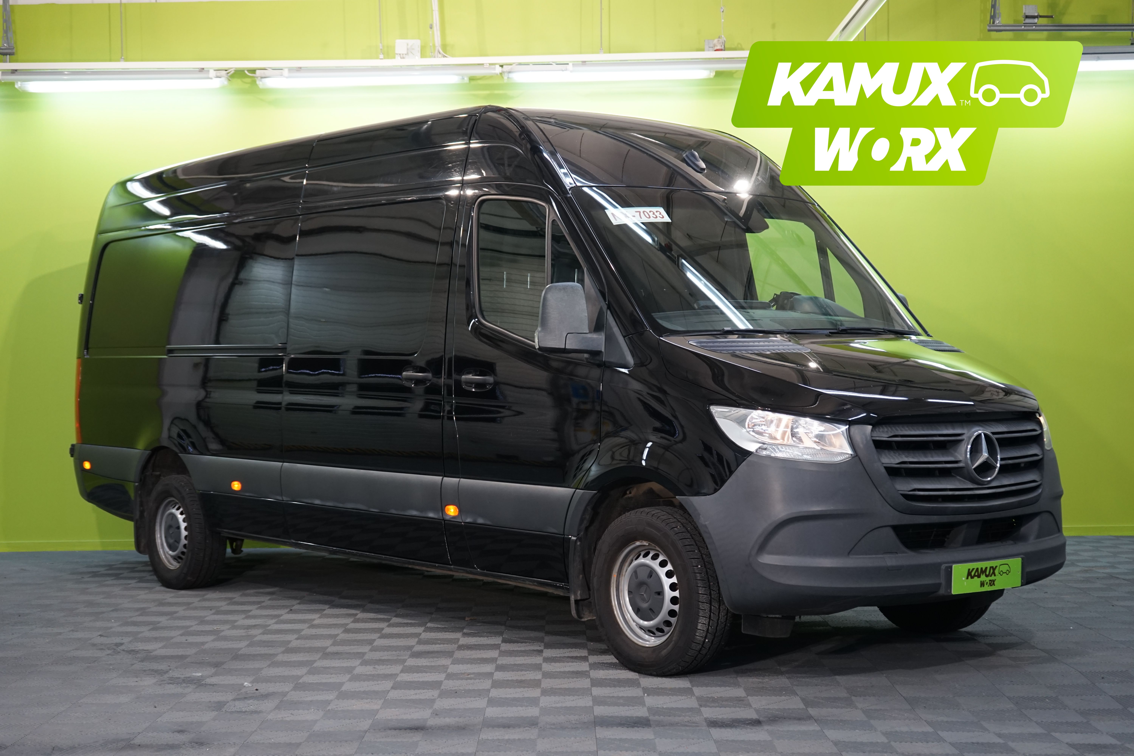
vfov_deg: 25.5
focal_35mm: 53
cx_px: 567
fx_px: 1669
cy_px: 378
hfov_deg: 37.5
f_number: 5.6
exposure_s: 1/30
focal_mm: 53
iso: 1000
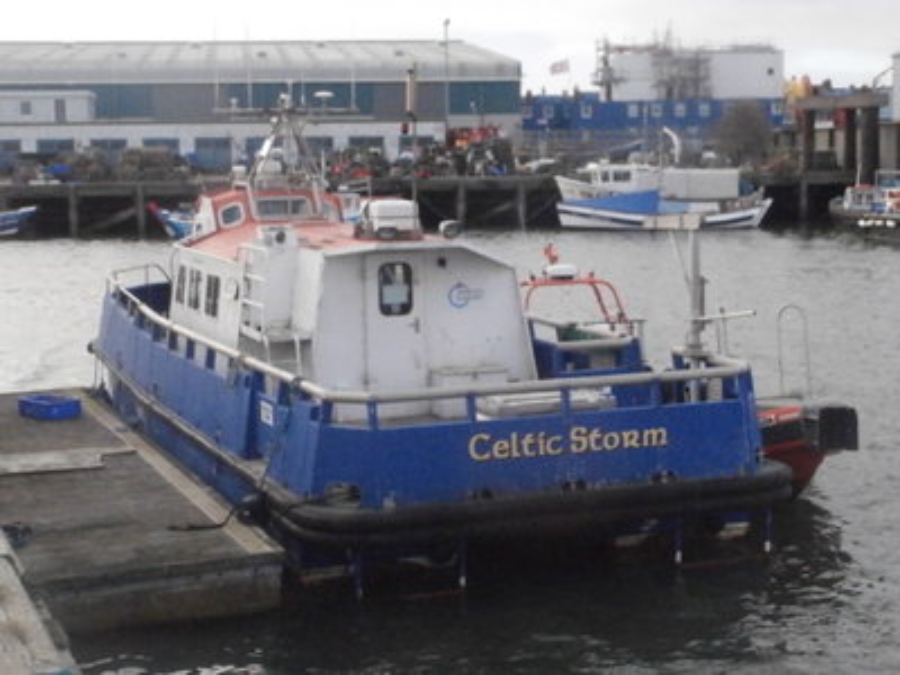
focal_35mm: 68
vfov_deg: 21.6
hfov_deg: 28.6
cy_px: 338
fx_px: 1768
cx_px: 450
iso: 1600
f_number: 12
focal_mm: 12.1
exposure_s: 1/250
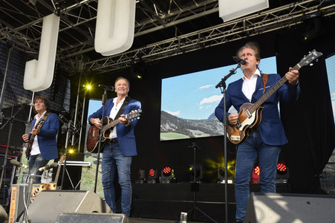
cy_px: 112
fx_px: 316
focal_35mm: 34
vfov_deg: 38.8
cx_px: 168
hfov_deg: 55.8
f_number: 8
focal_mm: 34
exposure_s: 1/160
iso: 500
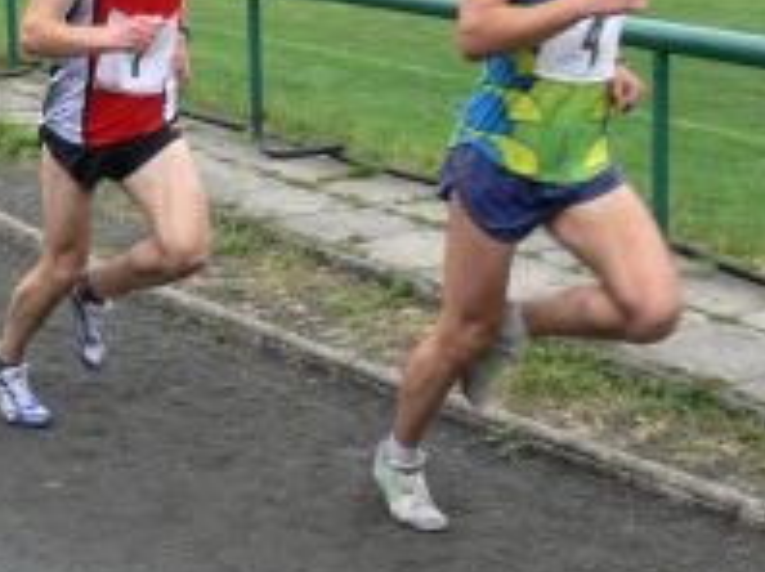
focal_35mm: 71
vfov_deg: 20.5
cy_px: 158
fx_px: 1567
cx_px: 317
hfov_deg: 27.4
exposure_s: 1/250
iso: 200
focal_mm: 7.4
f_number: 2.8
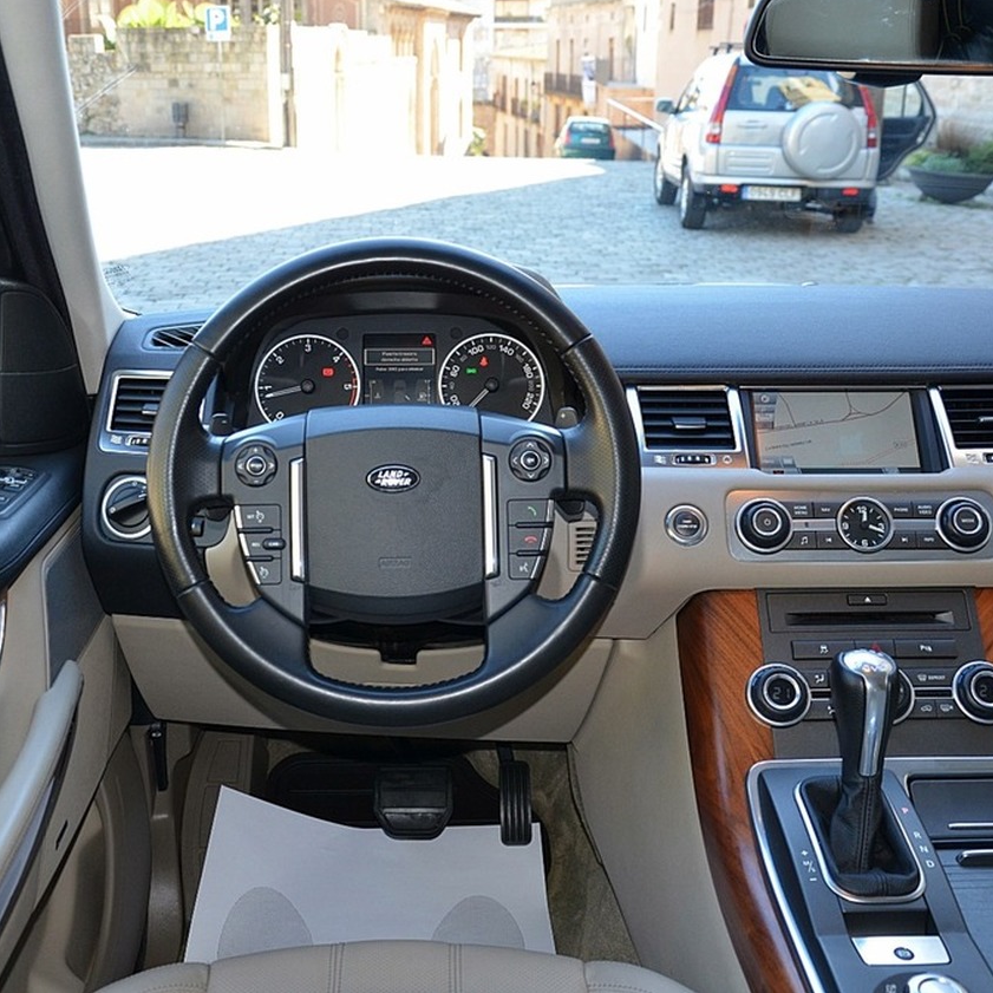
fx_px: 1319
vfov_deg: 41.3
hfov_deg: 41.1
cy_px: 495
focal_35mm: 41
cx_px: 396
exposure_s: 1/125
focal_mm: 21
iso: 400
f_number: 3.8
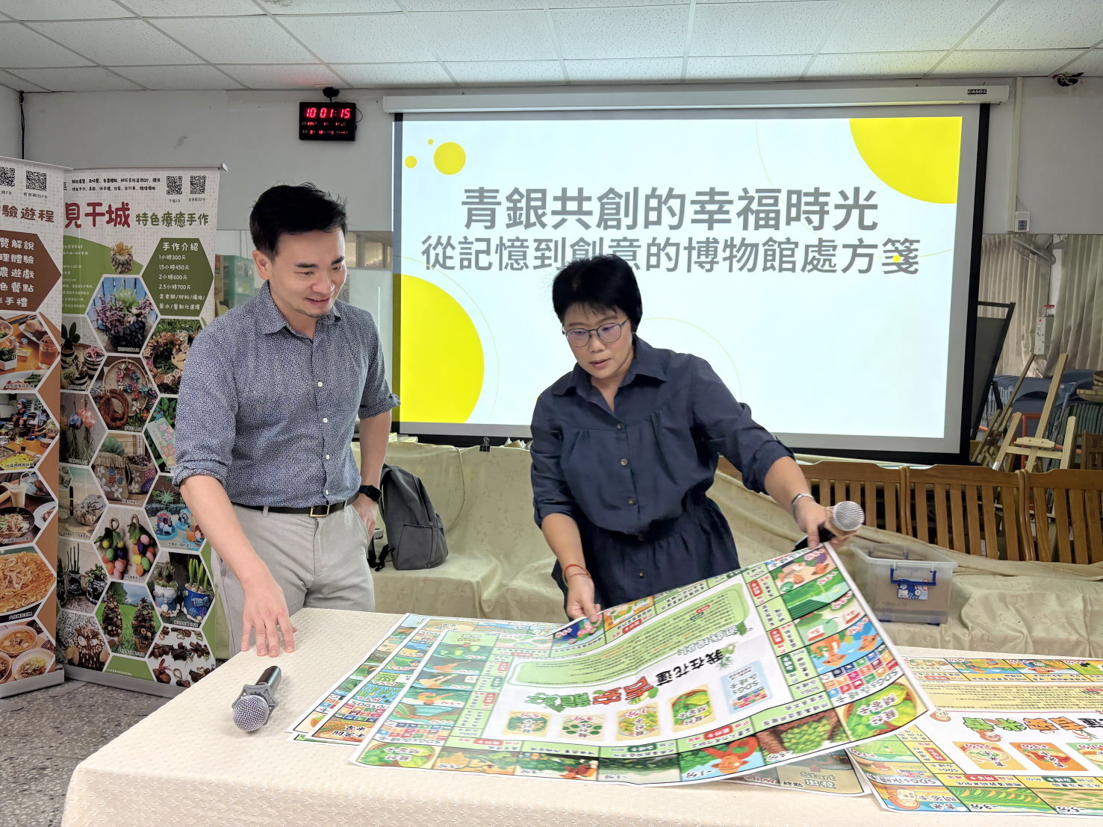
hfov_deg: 67.3
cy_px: 414
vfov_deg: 53.1
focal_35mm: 26
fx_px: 829
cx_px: 552
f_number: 1.6
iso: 100
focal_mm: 5.96
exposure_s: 1/120
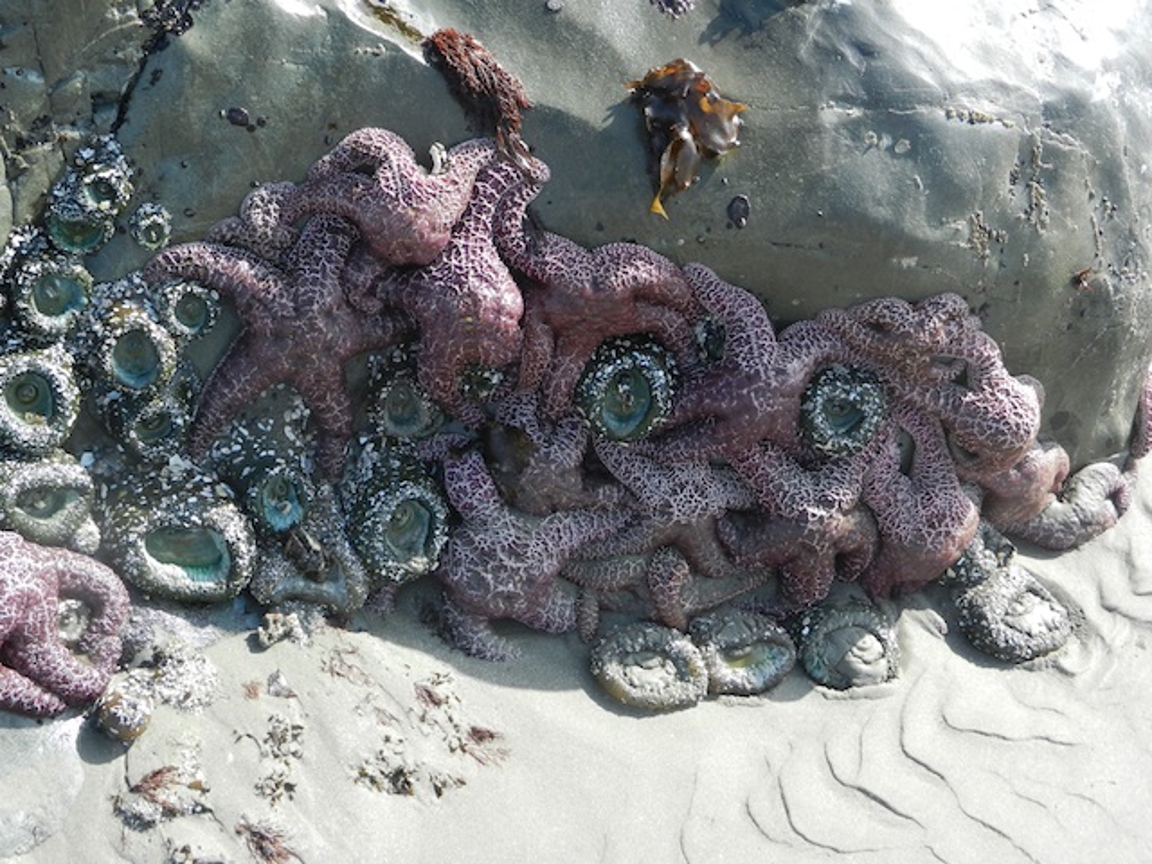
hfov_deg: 42.1
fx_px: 1498
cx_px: 576
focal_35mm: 45
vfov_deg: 32.2
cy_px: 432
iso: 160
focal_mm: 8.2
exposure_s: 1/320
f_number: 4.2
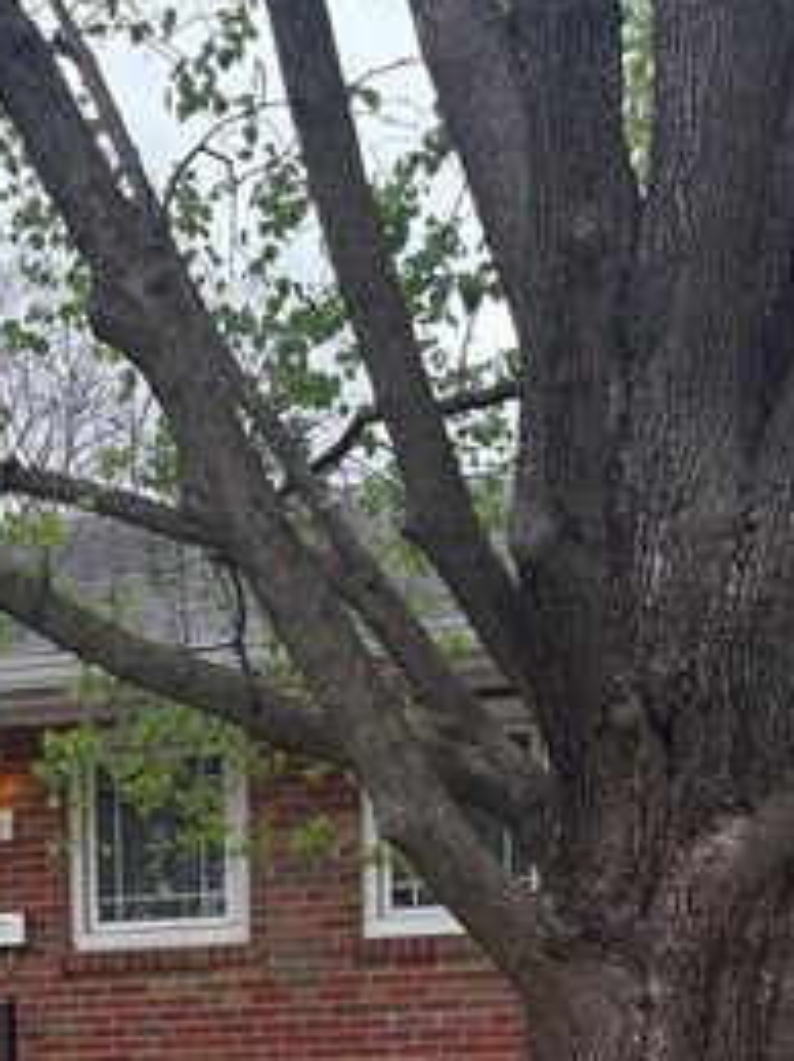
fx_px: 2051
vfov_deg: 26.7
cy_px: 1157
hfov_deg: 21.1
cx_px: -12
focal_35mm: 67
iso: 64
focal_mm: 5.96
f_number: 1.6
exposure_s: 1/419
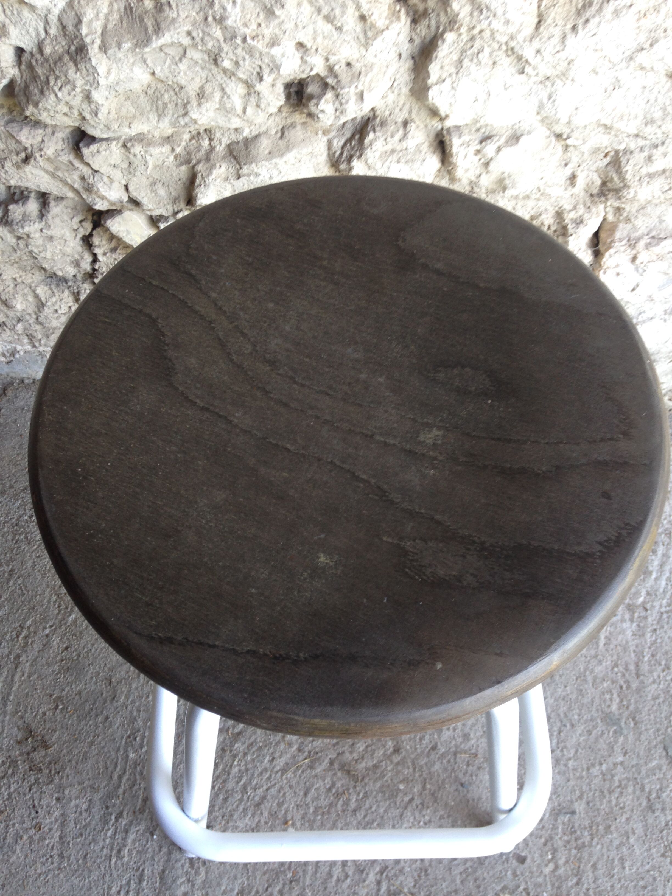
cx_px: 336
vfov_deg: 55.4
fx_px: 854
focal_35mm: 33
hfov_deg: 42.9
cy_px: 448
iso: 50
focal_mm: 4.12
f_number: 2.4
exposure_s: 1/20
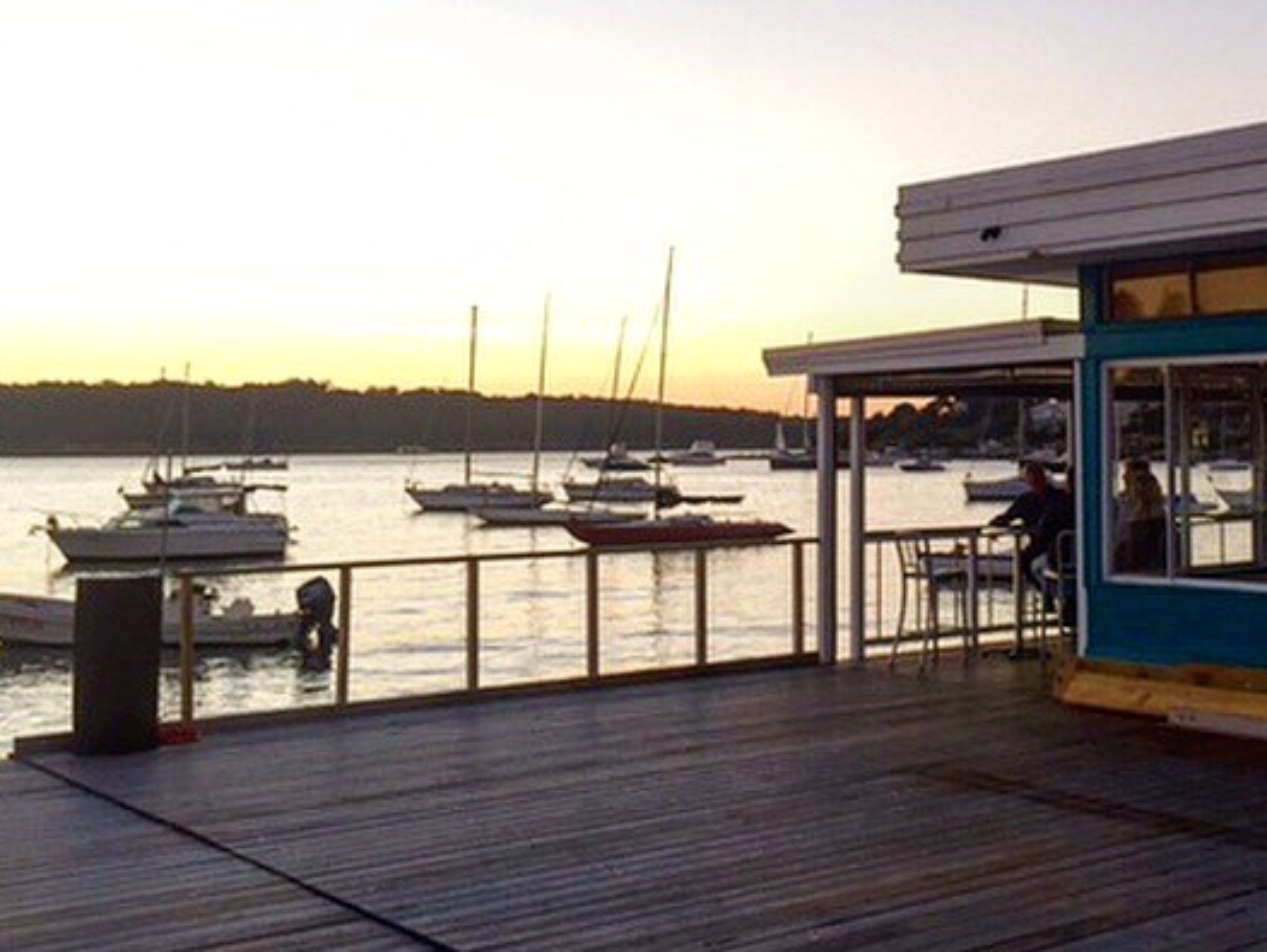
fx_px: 1721
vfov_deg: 30.8
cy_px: 357
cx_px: 994
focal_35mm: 47
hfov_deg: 39.0
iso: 50
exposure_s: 1/100
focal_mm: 4.15
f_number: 2.2
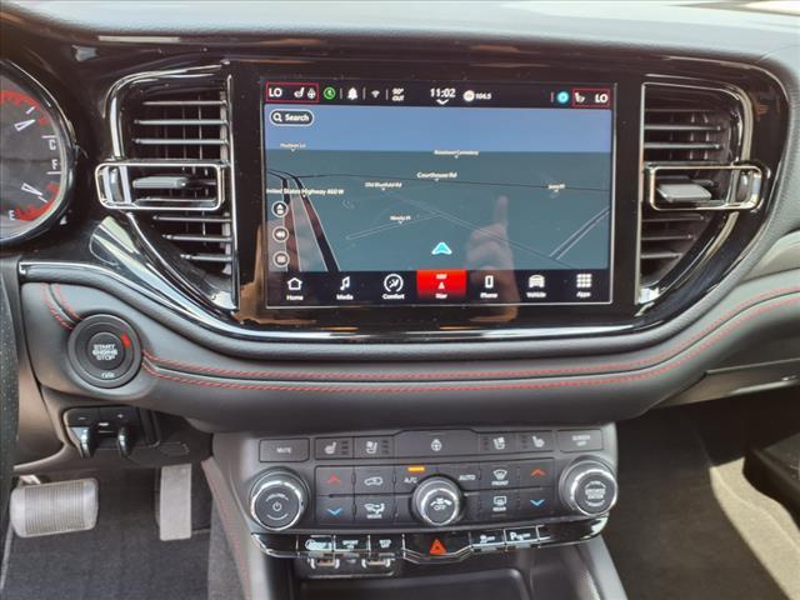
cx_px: 400
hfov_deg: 65.3
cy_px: 300
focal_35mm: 27
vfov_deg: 51.4
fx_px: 624
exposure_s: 1/40
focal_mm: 3.58
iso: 64
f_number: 1.9
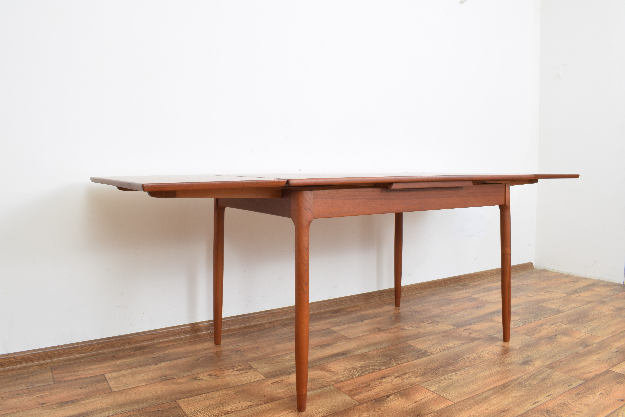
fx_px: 469
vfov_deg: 47.9
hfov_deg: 67.4
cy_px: 208
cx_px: 312
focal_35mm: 27
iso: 100
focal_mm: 18
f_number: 22
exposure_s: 4
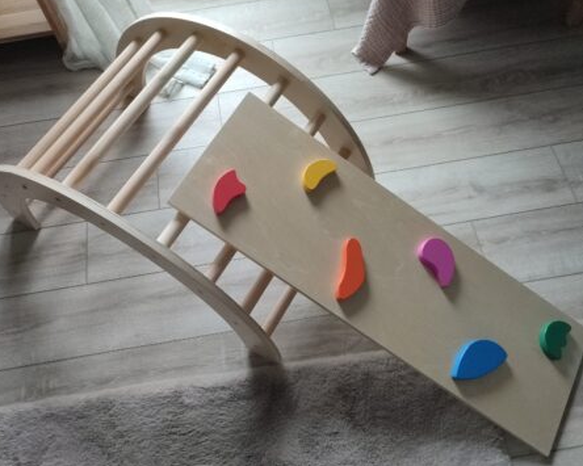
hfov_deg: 54.2
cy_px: 235
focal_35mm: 33
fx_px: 569
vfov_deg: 44.5
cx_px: 289
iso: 704
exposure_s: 1/33
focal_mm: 6.04
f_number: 1.9
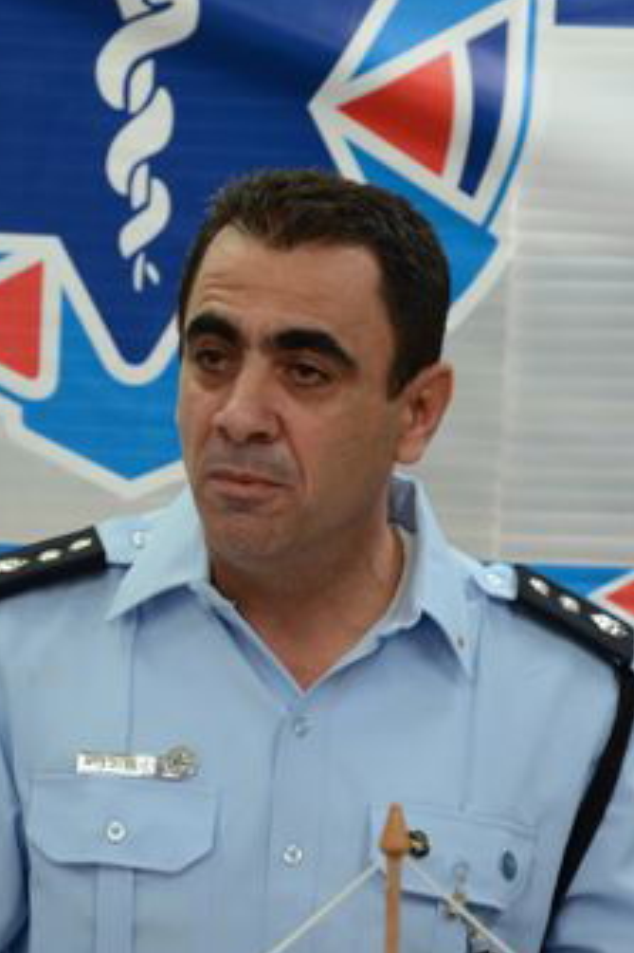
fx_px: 5103
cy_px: 529
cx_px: 270
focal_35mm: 193
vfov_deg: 10.7
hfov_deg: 7.1
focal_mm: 90
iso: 1000
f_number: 5.6
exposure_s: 1/125
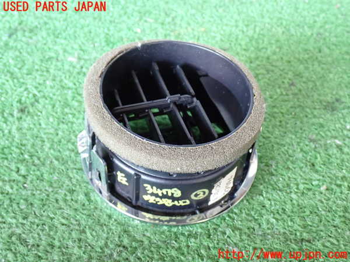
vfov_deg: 32.9
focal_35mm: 44
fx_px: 445
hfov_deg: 42.9
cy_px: 131
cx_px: 175
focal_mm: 7.84
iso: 800
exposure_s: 1/30
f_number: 2.9
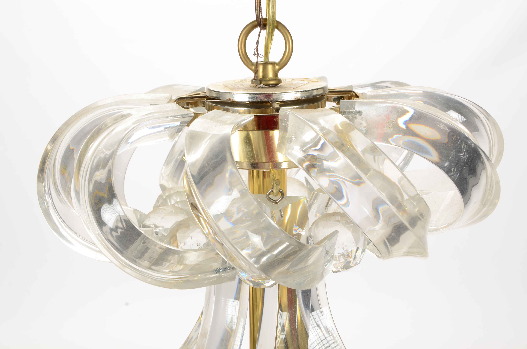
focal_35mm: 72
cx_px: 264
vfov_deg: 18.8
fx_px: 1052
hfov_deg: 28.1
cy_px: 174
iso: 200
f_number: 16
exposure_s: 1/160
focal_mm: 48
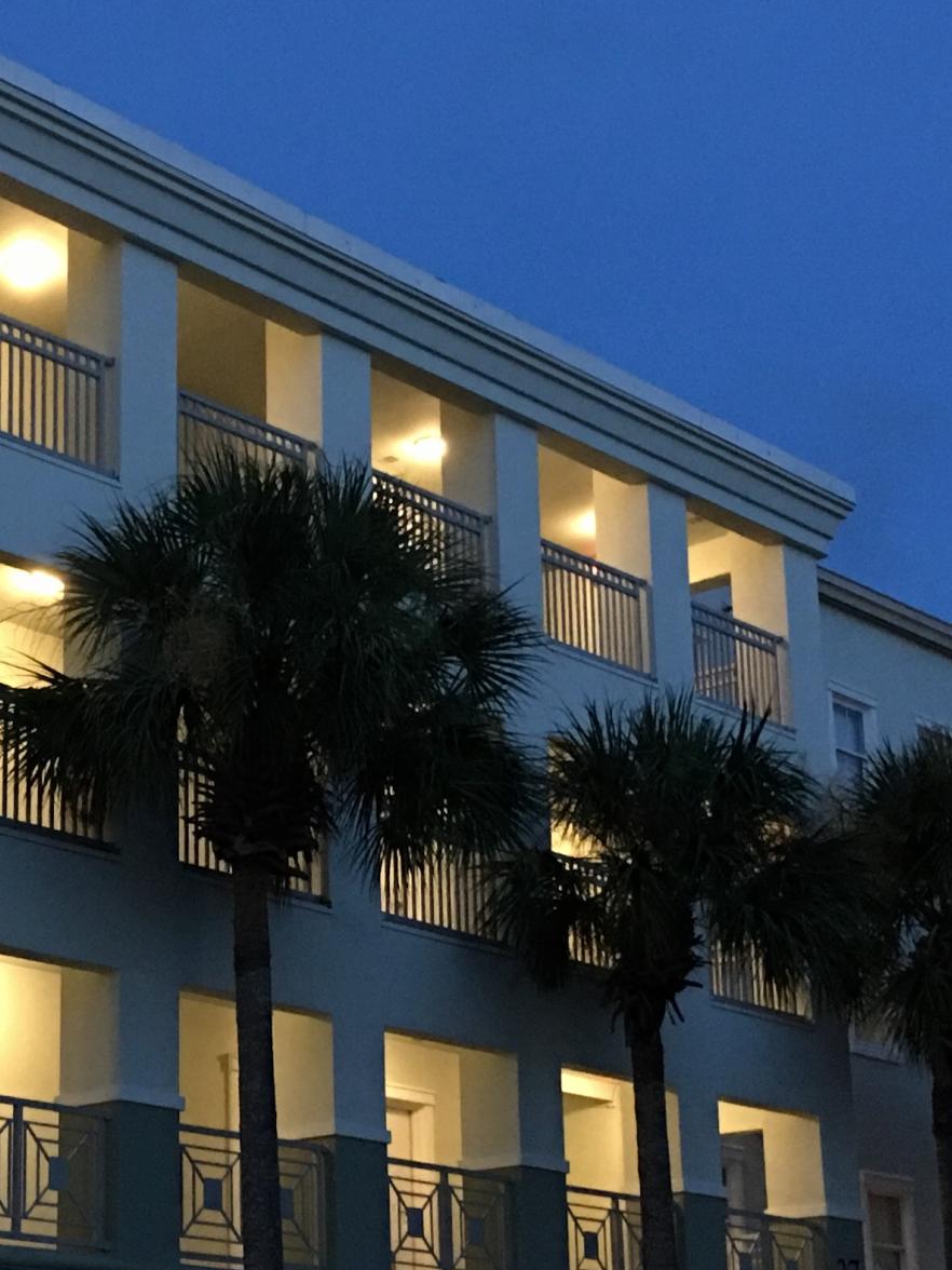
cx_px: 117
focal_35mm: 74
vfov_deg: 26.2
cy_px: 833
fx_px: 2714
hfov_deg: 19.6
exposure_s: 1/4
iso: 125
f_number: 2.2
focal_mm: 4.15
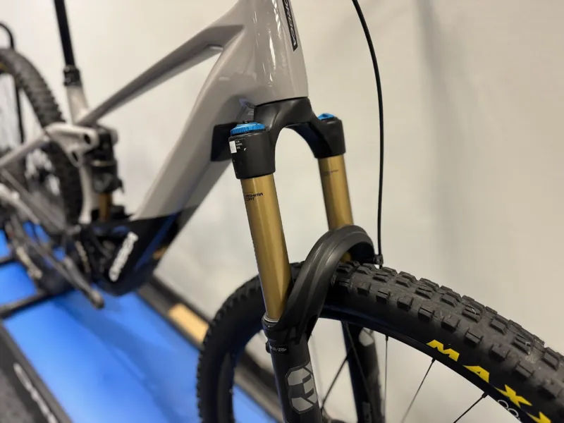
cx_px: 282
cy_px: 212
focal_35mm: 24
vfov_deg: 56.8
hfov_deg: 71.6
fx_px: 391
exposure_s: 1/50
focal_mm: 6.76
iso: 160
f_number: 1.78
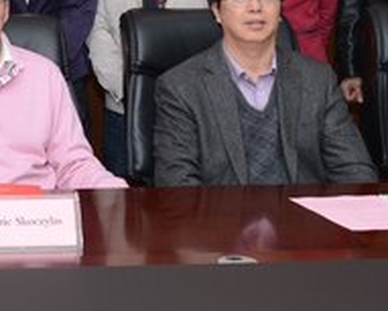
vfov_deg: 13.8
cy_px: -129
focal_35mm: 106
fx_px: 1218
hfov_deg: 16.6
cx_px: -183
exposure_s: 1/60
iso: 800
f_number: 7.1
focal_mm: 27
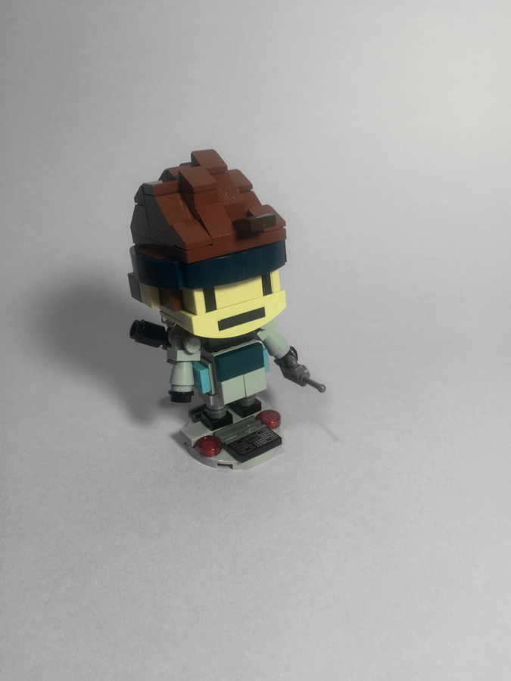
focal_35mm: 29
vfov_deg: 61.7
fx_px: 571
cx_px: 256
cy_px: 340
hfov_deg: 48.2
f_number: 2.2
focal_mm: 4.15
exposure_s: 1/50
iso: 32
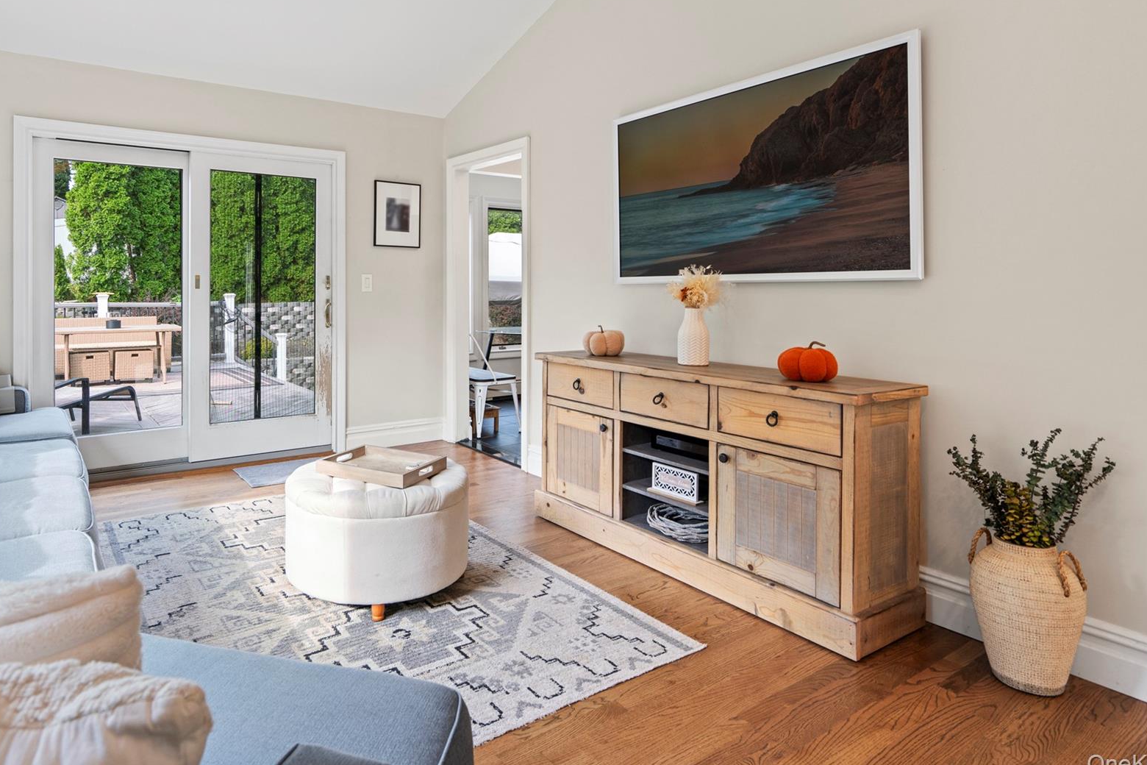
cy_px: 279
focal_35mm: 21
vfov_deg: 58.6
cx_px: 484
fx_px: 669
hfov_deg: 80.6
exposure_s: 1/10
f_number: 5.6
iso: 400
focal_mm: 16
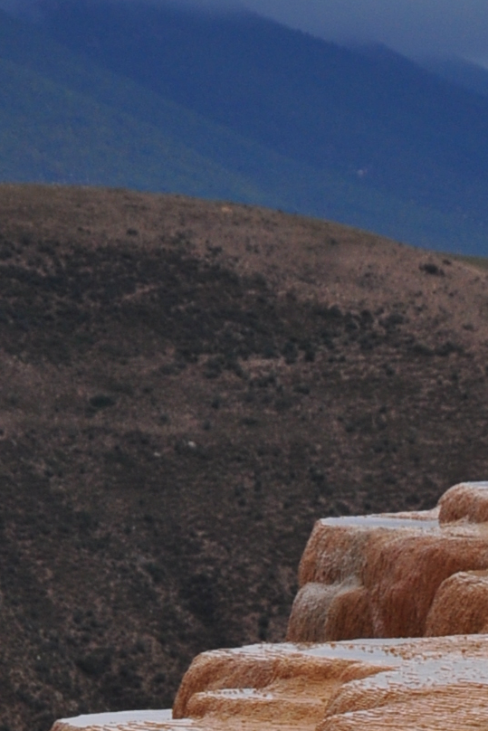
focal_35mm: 447
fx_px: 9084
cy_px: 1322
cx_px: 852
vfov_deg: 4.6
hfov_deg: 3.1
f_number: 11
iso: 200
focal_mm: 75
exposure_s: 1/400
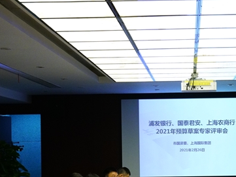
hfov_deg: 19.3
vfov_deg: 14.6
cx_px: 179
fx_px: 689
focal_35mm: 101
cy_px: 128
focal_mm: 37
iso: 4000
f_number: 8
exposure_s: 1/100
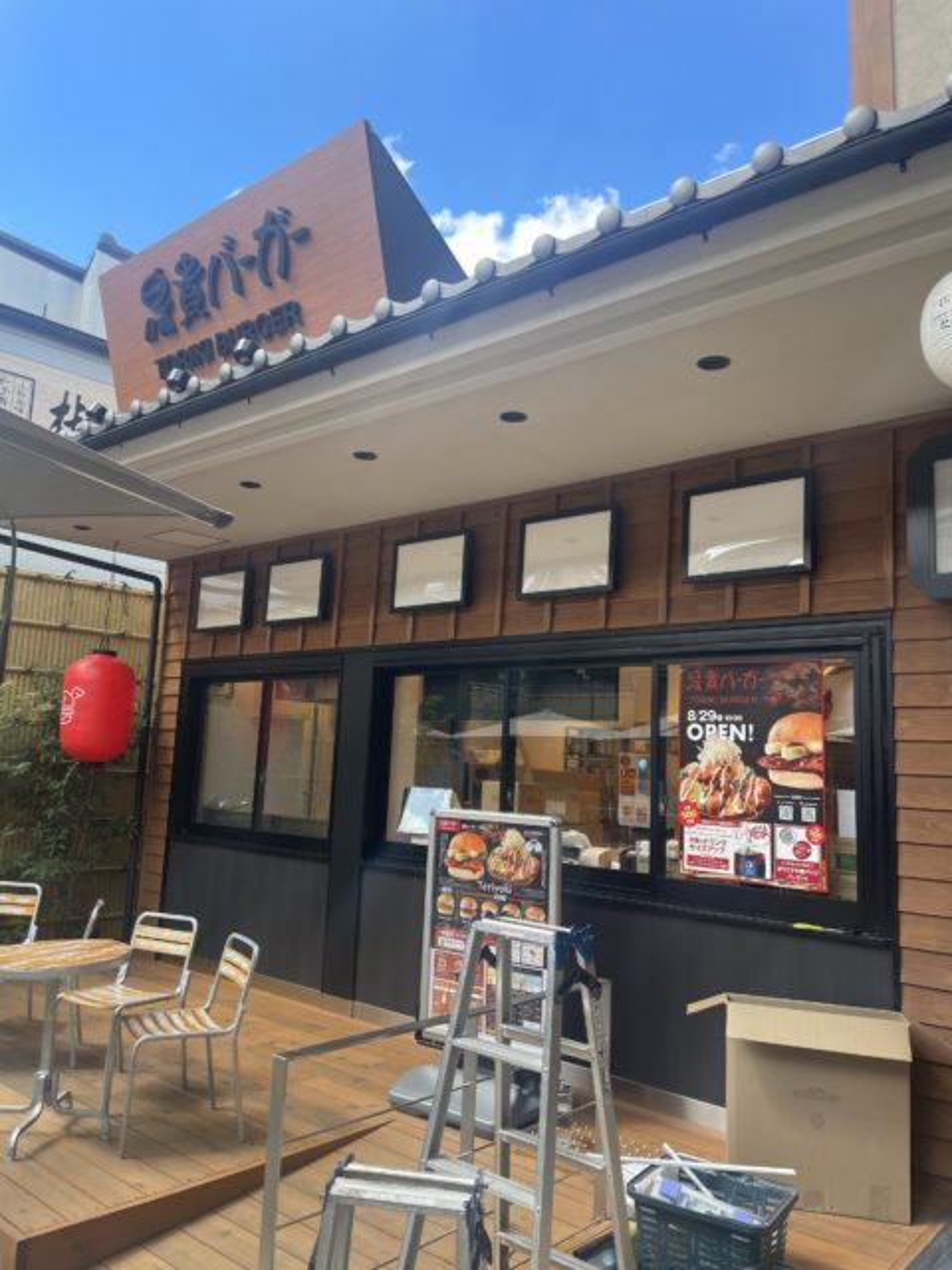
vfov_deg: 67.3
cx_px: 476
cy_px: 635
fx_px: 953
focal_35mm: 26
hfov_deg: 53.1
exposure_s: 1/409
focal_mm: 4.2
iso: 32
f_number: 1.6
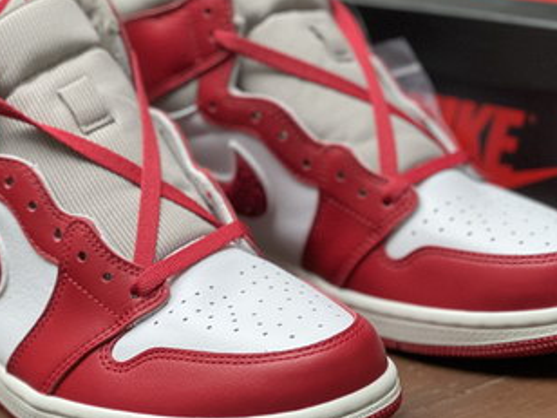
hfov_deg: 18.9
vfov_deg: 14.2
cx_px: 257
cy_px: 218
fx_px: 1673
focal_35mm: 104
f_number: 2.2
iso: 200
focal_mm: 7.5
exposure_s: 1/121
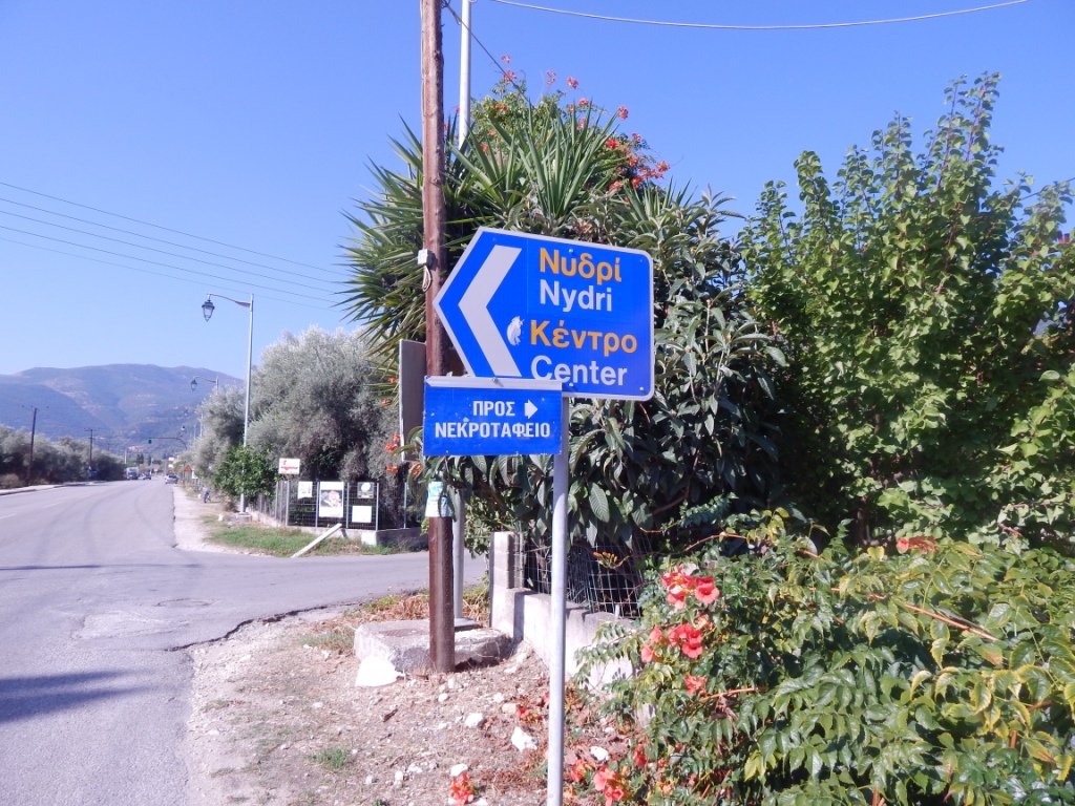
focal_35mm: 22
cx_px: 538
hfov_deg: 76.4
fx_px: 683
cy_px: 403
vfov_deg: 61.1
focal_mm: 4
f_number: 3
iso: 125
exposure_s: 1/1500
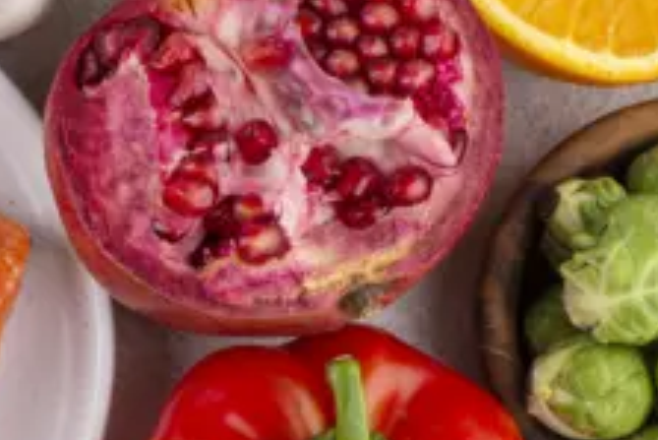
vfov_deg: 7.9
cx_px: -301
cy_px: 557
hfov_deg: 11.5
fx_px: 3146
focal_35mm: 172
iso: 100
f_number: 8
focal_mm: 50
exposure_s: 1/100
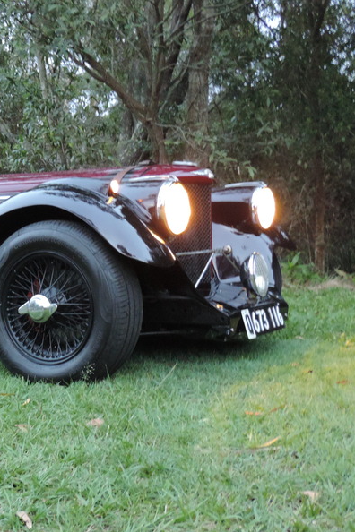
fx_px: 725
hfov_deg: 26.1
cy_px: 267
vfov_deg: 40.3
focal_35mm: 49
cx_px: 1
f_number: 3.3
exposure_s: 1/10
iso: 800
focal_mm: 6.2
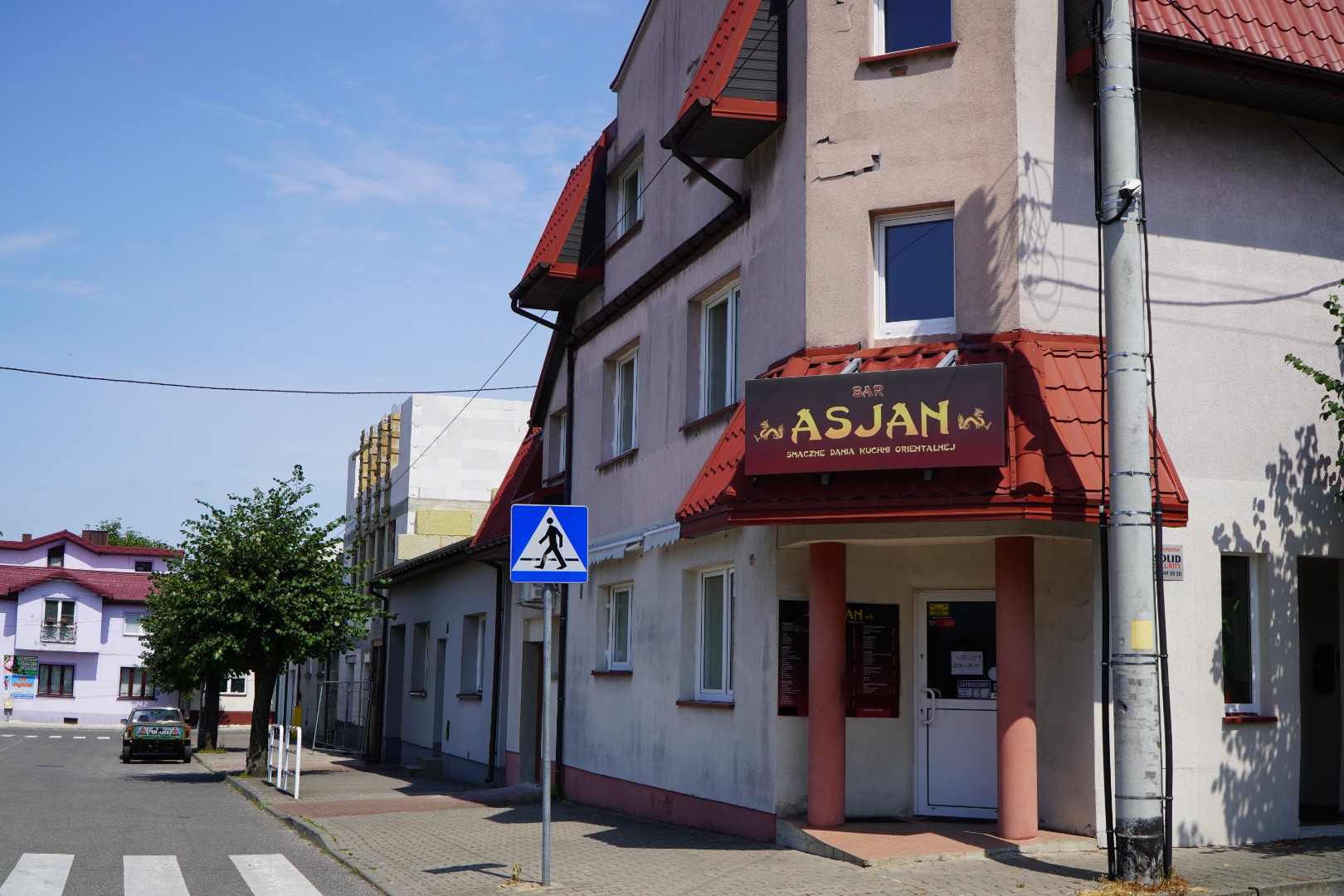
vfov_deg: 35.5
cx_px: 672
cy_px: 448
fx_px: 1400
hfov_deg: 51.3
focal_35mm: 38
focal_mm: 25
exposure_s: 1/200
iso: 100
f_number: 10
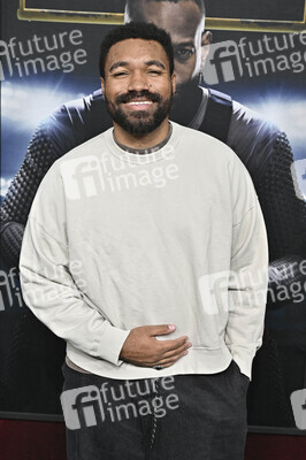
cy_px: 230
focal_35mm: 61
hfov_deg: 22.2
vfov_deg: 32.9
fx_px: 779
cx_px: 153
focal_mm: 61
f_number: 6.3
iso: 320
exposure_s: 1/400
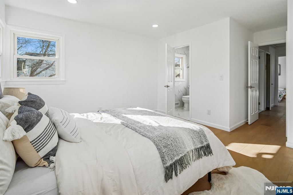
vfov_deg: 73.7
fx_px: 130
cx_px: 146
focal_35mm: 16
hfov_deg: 96.8
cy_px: 98
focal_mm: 16
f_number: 8
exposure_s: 1/320
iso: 500
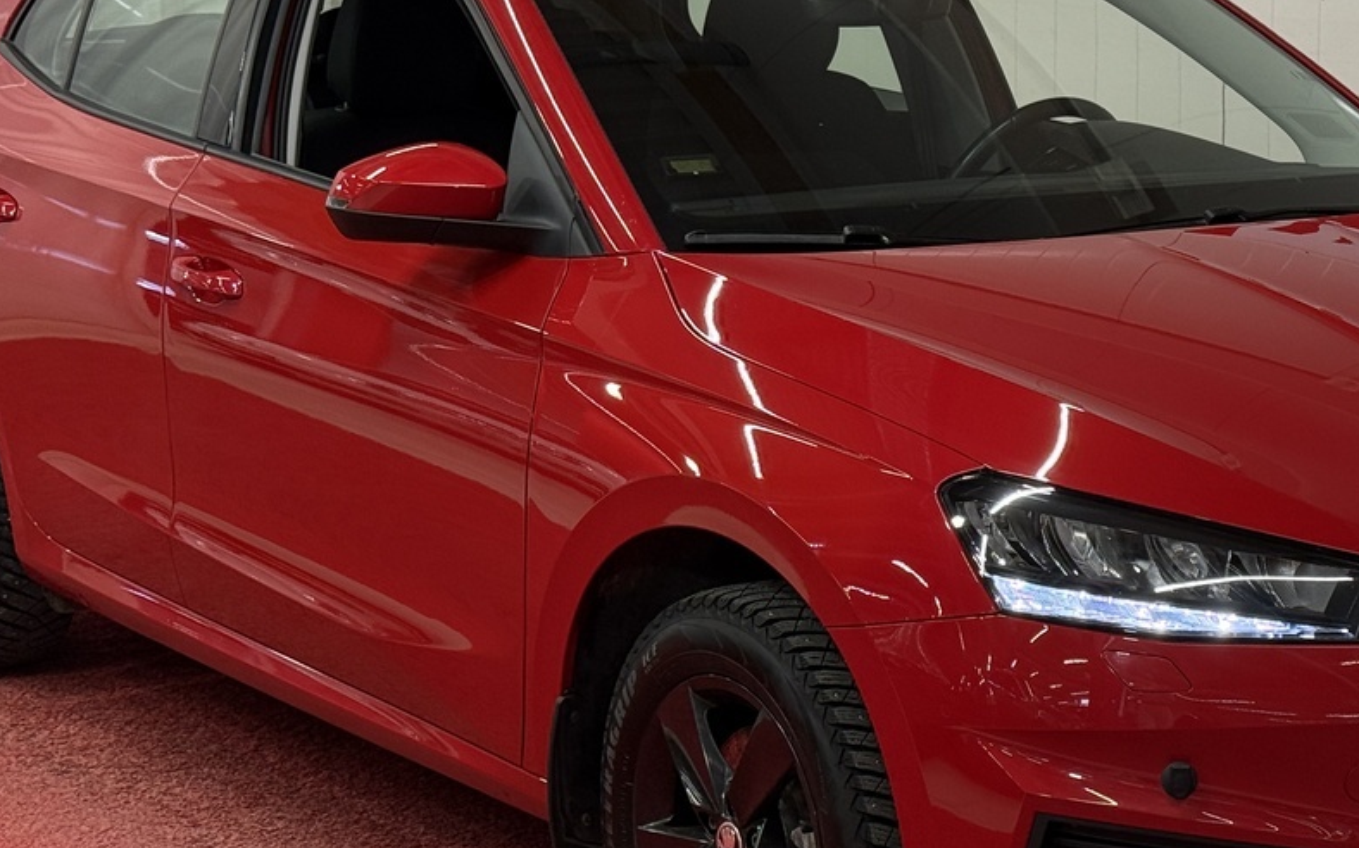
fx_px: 3443
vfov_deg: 14.0
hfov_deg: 22.2
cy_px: 405
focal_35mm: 93
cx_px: 955
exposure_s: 1/100
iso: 80
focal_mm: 6.76
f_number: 1.78
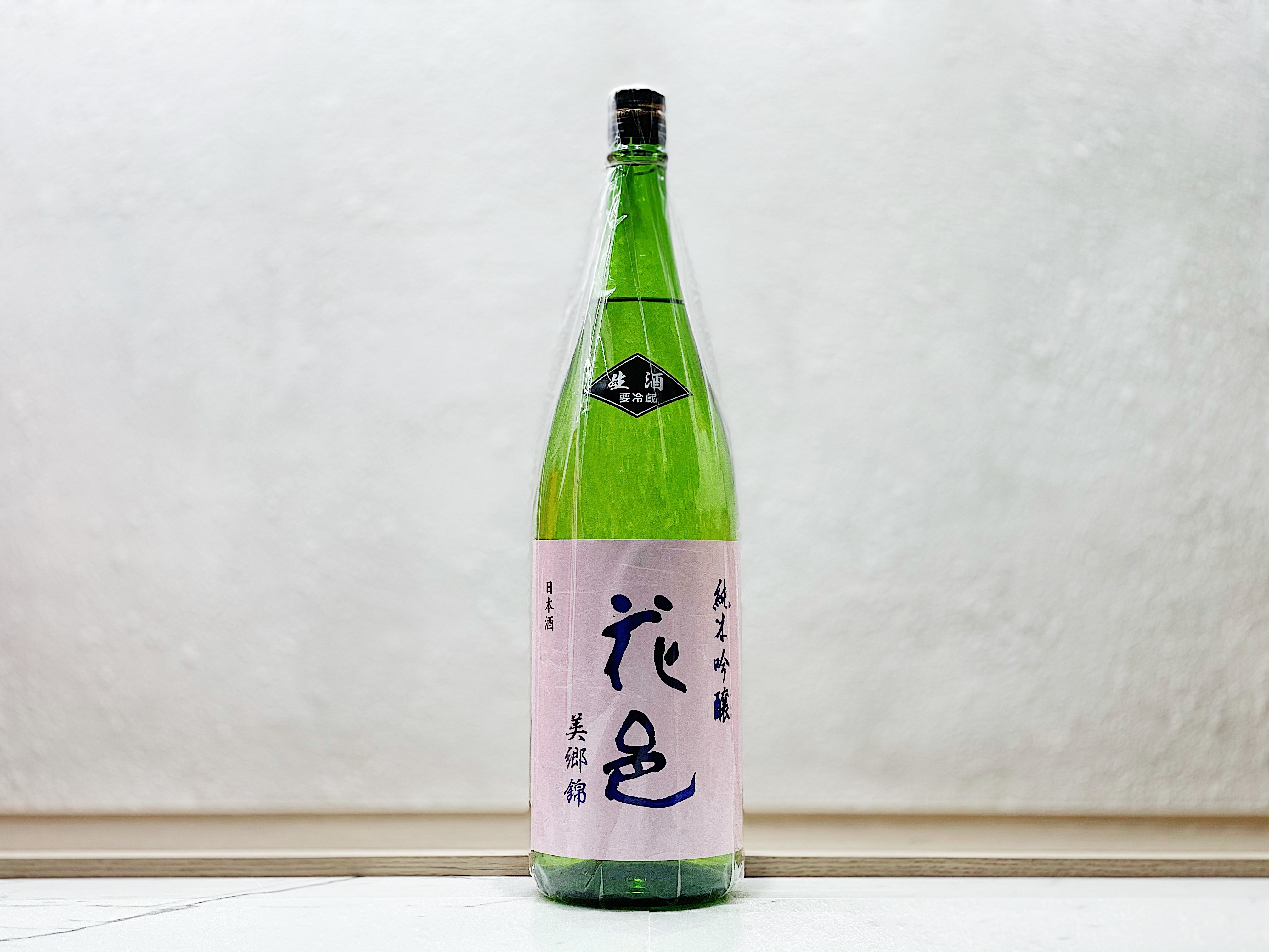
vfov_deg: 28.0
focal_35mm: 52
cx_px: 634
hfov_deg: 36.8
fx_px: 1906
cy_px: 476
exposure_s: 1/100
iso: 50
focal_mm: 6
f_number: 2
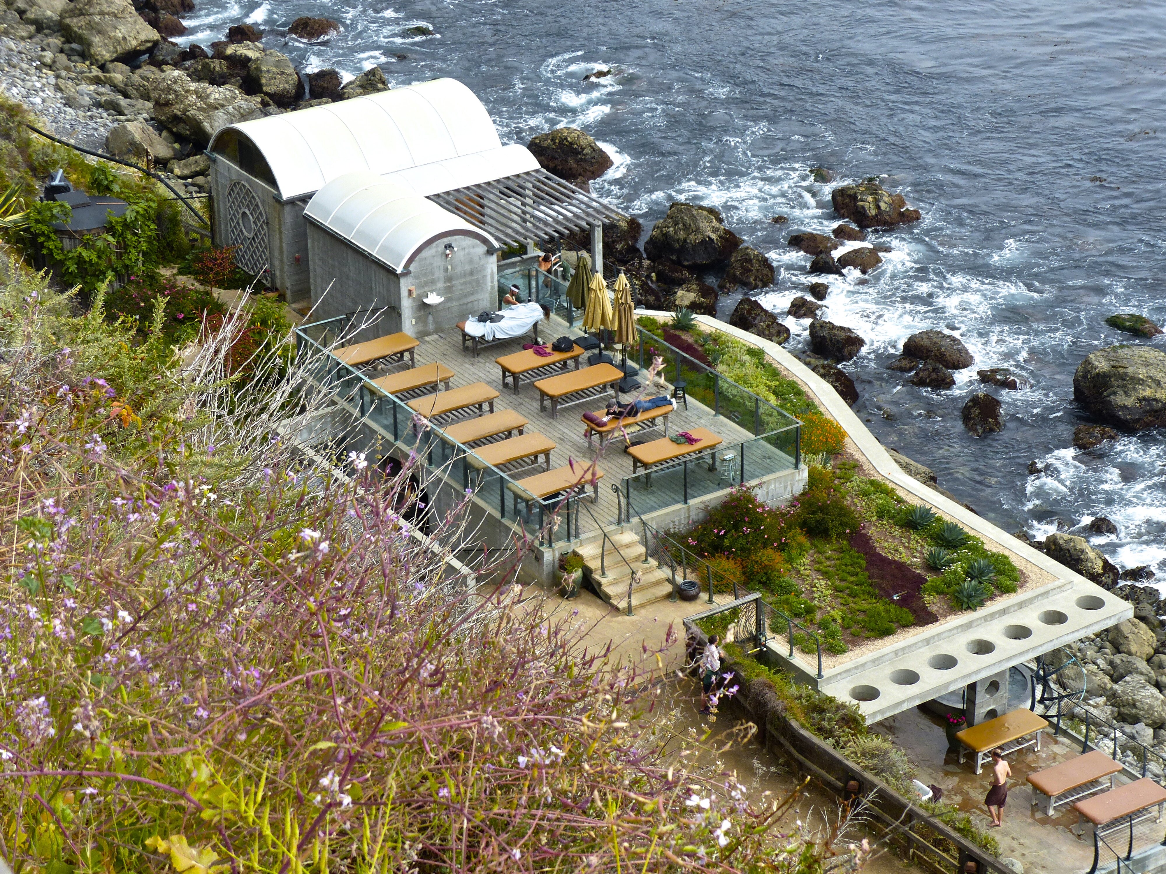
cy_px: 437
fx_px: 2796
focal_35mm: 83
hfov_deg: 23.6
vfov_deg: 17.8
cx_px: 583
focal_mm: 15
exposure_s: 1/400
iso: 100
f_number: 4
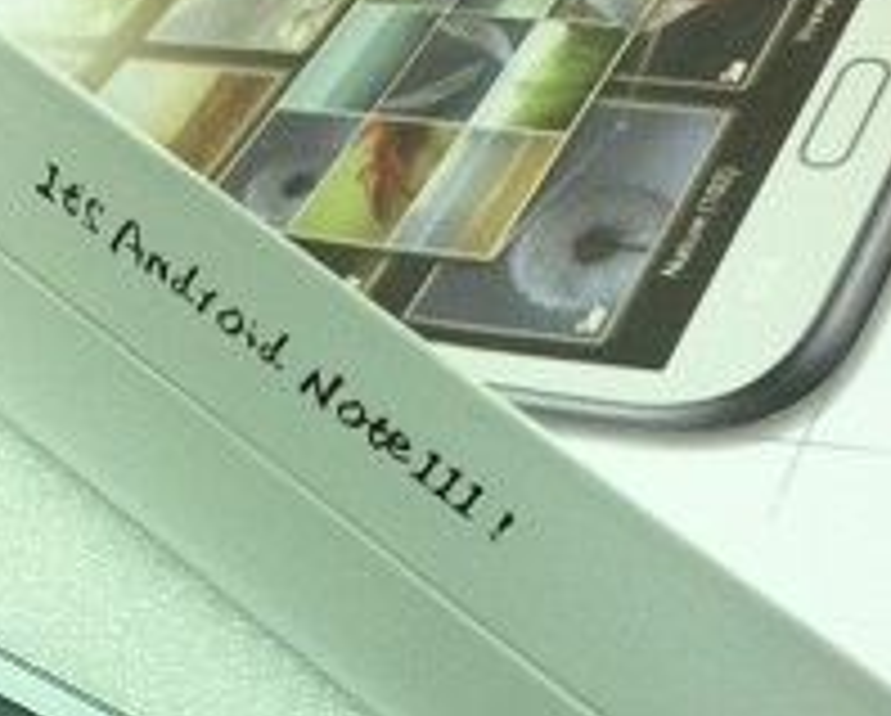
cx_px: 256
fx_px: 2905
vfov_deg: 13.9
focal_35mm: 110
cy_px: 644
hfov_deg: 17.4
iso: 160
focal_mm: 3.85
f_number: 2.8
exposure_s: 1/17
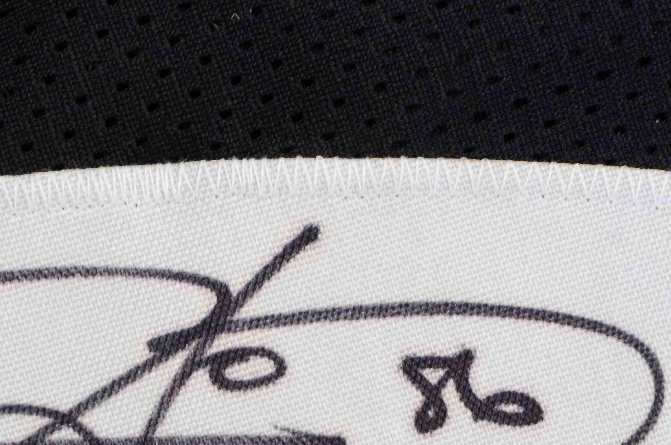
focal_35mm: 352
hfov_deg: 5.9
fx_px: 6550
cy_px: 375
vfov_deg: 3.9
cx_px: 230
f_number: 18
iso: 200
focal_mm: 105
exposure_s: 1/160
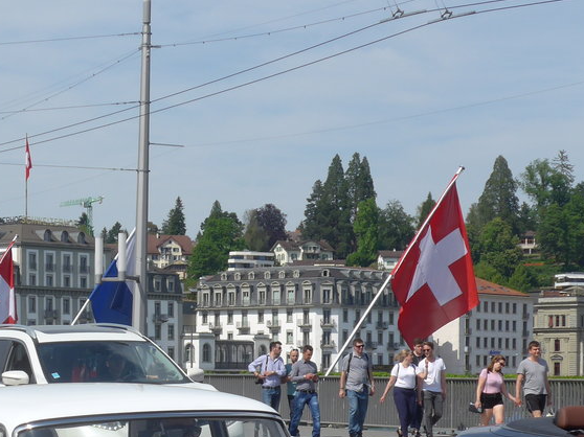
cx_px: 128
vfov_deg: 10.4
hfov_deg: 13.8
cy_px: 428
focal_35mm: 142
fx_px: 2395
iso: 80
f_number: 3.9
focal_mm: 13.4
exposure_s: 1/1300
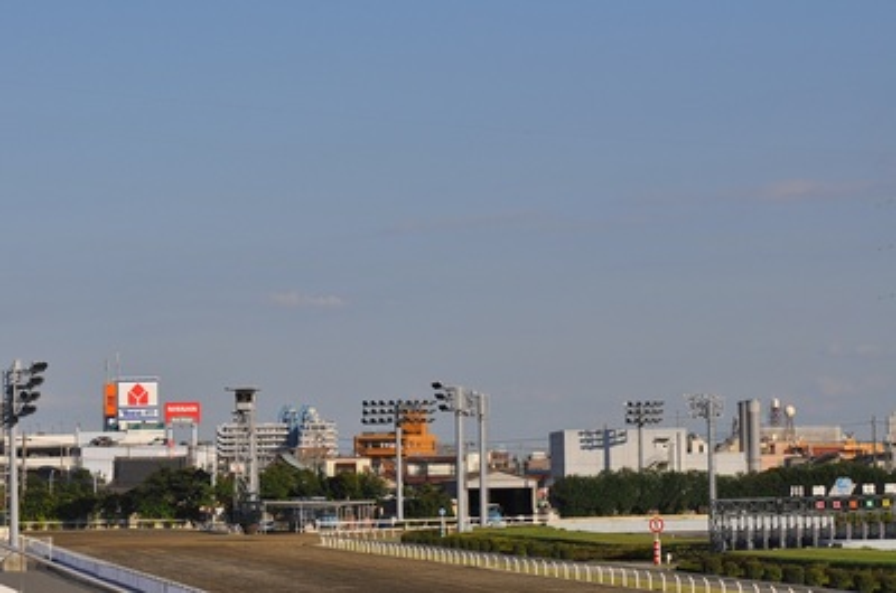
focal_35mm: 135
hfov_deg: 15.2
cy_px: 296
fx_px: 3353
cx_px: 448
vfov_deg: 10.1
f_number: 9
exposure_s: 1/1250
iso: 320
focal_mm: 90
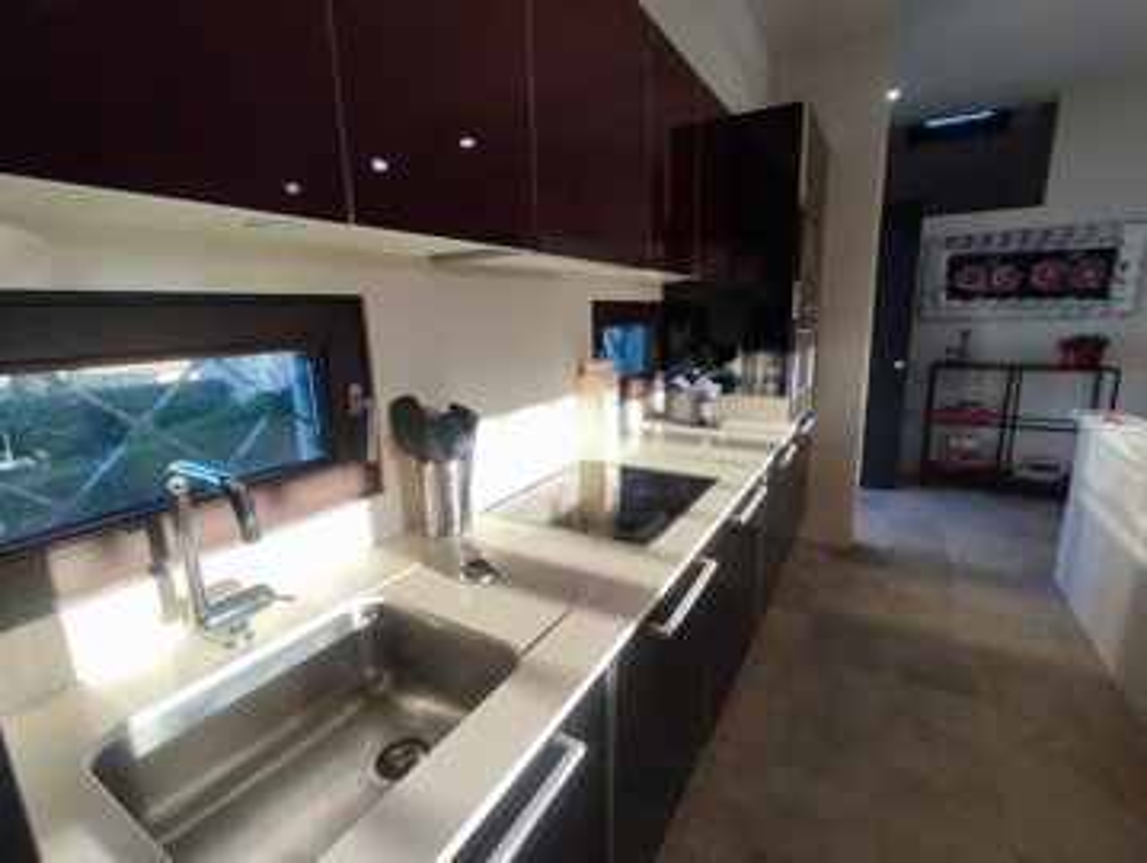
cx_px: 574
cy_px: 432
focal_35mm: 16
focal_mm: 1.65
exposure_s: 1/245
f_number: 2.2
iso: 50
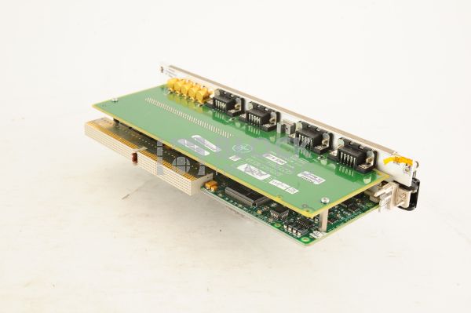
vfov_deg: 26.9
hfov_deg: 39.6
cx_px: 236
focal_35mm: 50
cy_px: 156
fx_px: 654
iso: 1600
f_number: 11
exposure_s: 1/125
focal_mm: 50
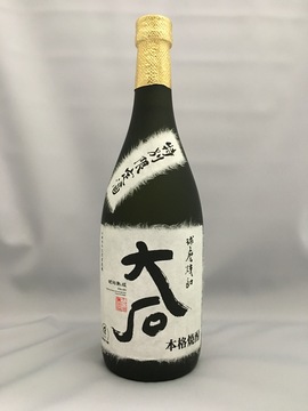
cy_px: 206
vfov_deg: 61.7
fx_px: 344
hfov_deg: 48.2
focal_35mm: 29
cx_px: 154
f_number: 2.2
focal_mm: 4.15
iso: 200
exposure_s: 1/15
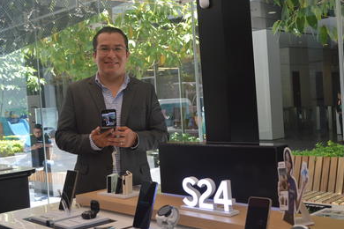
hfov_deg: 41.1
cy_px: 119
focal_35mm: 48
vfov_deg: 28.1
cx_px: 175
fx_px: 459
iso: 400
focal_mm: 26
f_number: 5
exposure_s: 1/320
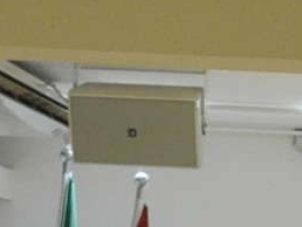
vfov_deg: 5.5
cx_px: 482
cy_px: 556
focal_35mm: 263
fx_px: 2297
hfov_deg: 7.4
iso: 3200
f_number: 5.6
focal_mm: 22
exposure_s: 1/80
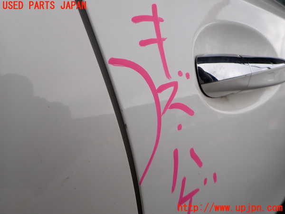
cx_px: 142
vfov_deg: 54.9
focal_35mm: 25
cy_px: 107
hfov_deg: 69.4
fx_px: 206
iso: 100
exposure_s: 1/400
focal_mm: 4.5
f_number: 2.8
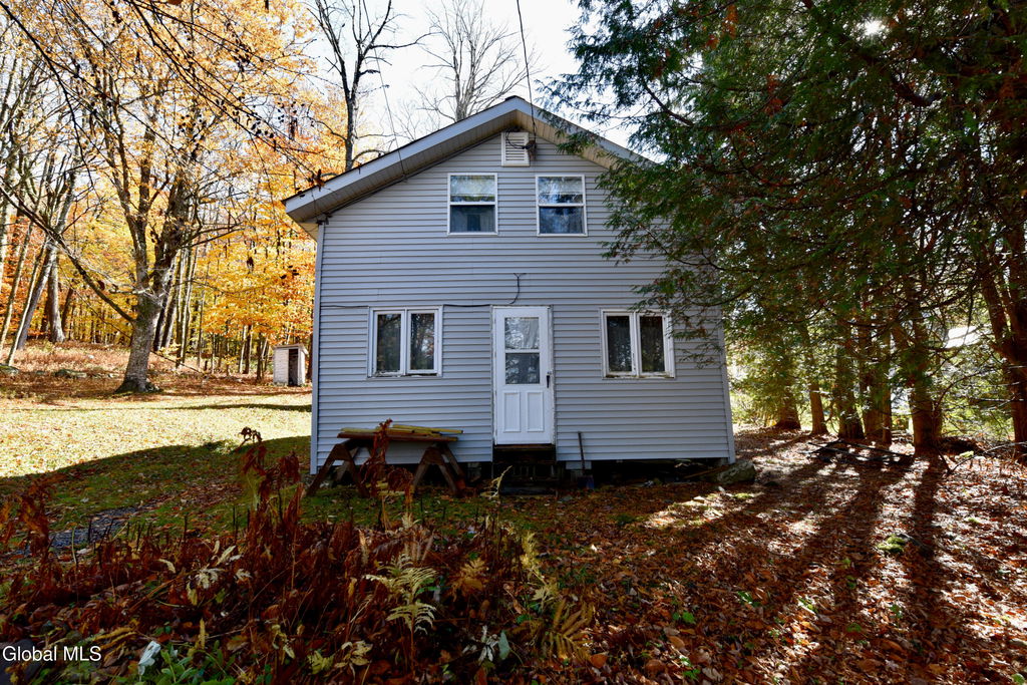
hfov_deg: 104.2
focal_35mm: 14
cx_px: 514
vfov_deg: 81.2
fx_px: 399
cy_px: 342
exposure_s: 1/200
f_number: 7.1
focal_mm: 14
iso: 800
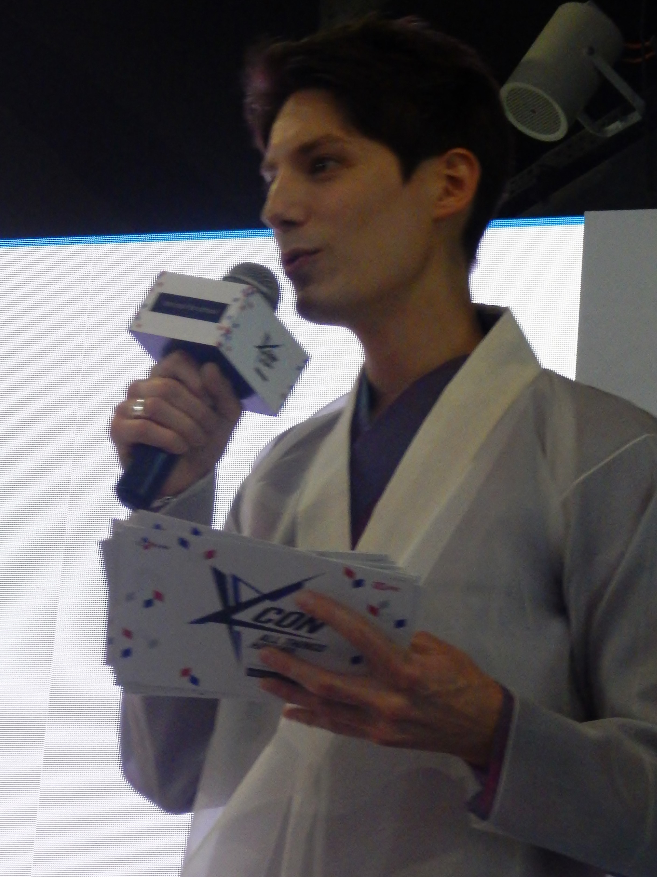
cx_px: 371
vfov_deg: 14.9
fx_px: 3341
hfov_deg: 11.2
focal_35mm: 132
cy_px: 583
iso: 200
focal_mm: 16.6
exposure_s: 1/20
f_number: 4.4
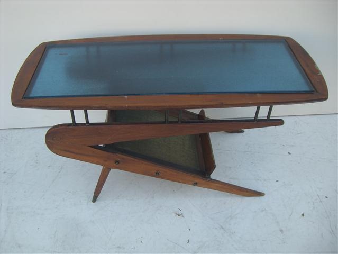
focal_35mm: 38
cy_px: 127
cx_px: 169
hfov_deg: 49.0
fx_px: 371
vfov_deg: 37.8
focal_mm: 6.2
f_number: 2.7
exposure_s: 1/160
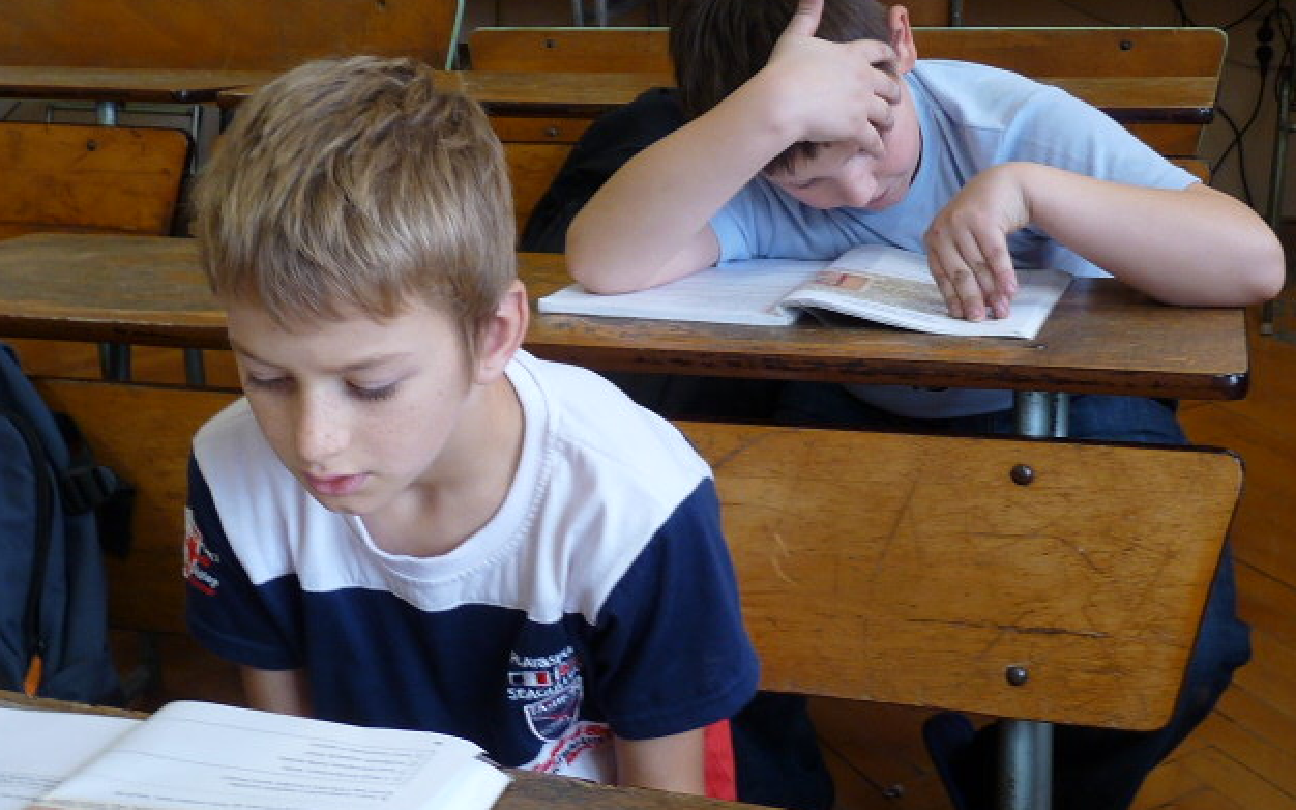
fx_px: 1836
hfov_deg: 38.9
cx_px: 650
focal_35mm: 52
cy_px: 317
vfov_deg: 24.8
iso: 100
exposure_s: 1/30
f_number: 2.8
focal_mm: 4.8
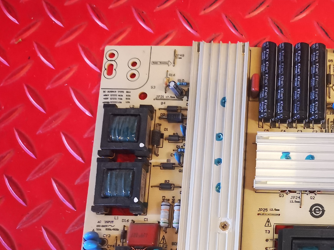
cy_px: 228
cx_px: 301
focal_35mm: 54
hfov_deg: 33.6
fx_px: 521
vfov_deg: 26.1
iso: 1000
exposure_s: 1/25
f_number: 1.8
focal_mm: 5.58
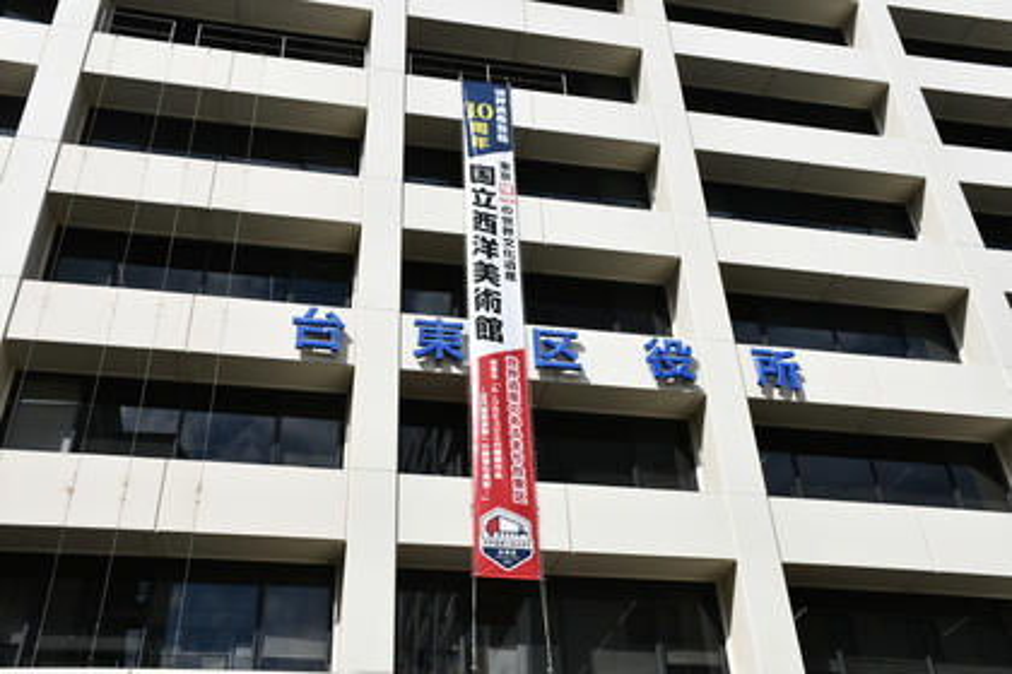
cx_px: 506
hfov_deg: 53.1
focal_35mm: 36
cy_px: 337
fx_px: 1012
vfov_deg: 36.9
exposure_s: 1/400
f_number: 10
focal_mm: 24
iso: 100
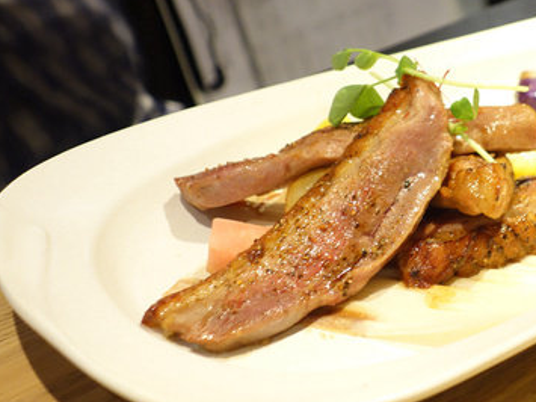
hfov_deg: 16.7
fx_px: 1811
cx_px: 426
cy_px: 139
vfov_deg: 12.6
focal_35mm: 117
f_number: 4
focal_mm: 26.57
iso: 800
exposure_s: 1/10
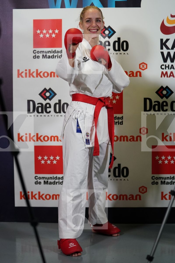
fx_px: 510
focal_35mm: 70
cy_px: 132
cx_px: 88
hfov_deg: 19.5
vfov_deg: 28.8
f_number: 2.8
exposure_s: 1/500
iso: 2500
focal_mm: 70
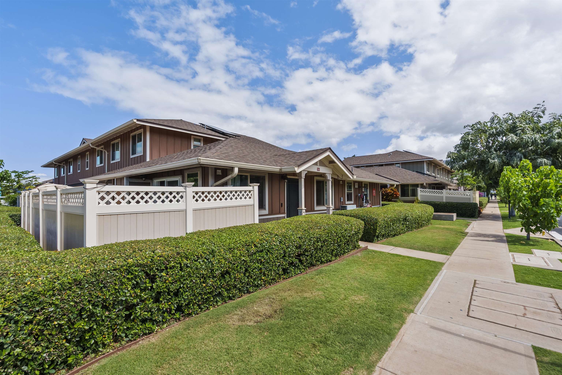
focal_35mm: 16
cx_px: 281
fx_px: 250
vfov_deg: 73.8
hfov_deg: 96.7
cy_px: 188
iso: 100
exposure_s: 1/320
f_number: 8
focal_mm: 16
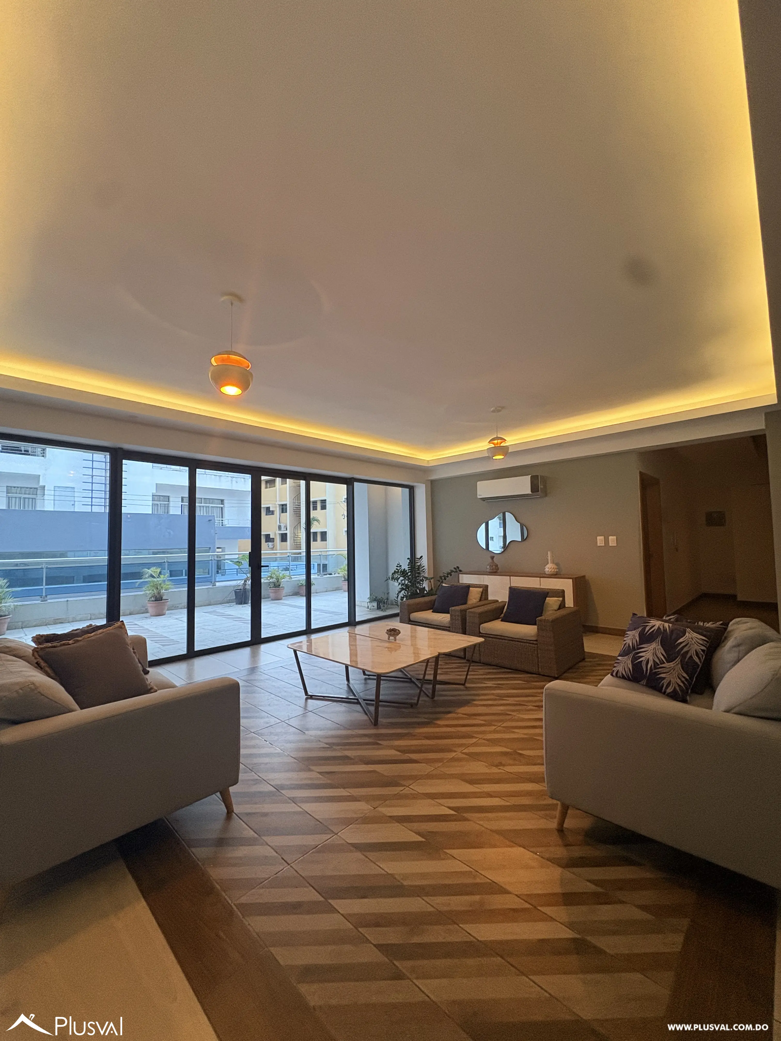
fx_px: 421
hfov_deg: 85.7
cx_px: 390
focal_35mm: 14
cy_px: 520
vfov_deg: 102.1
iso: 250
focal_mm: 2.22
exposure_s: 1/60
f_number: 2.2
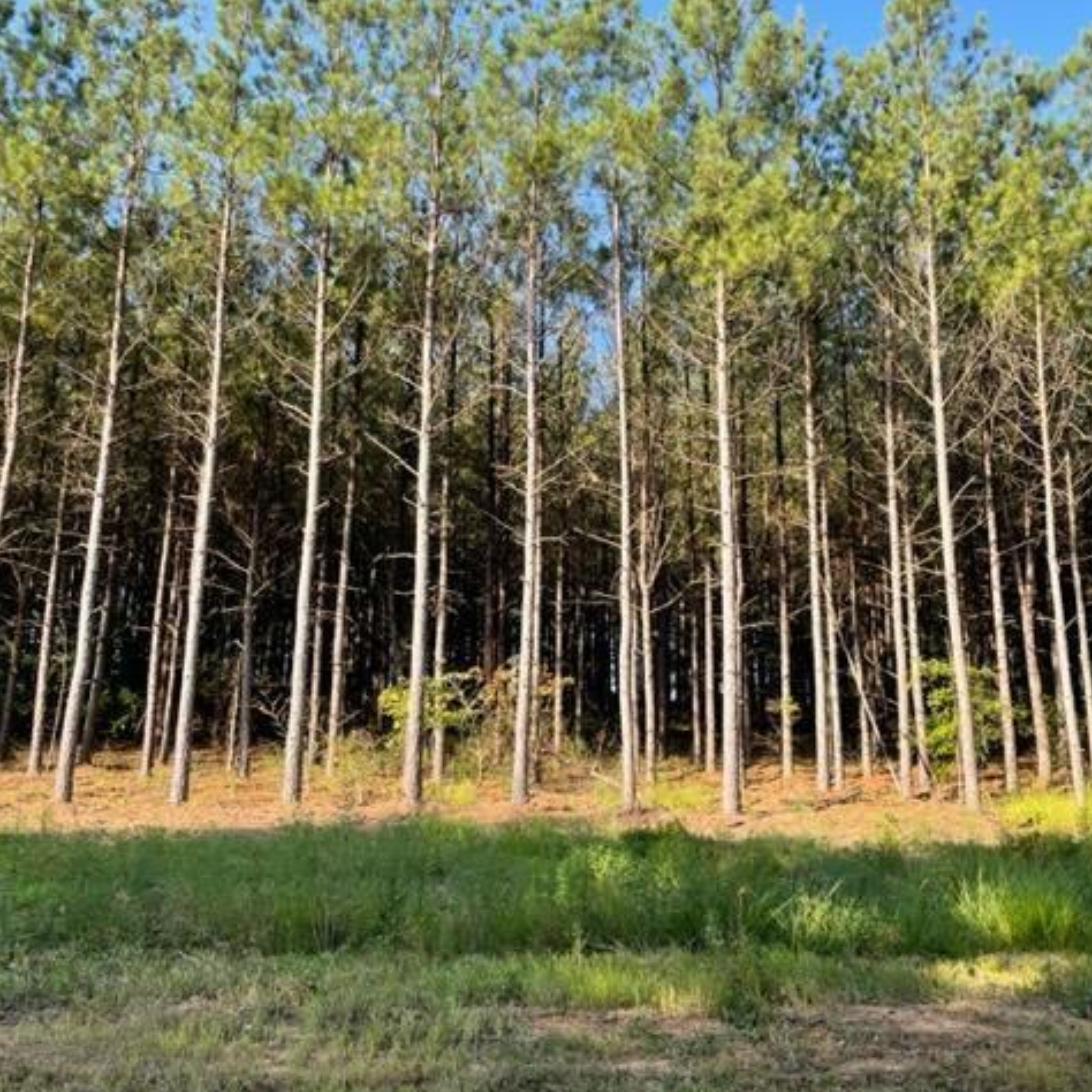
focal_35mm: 31
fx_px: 1106
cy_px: 546
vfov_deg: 52.5
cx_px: 643
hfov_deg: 52.3
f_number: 1.6
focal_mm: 4.2
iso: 32
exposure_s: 1/619
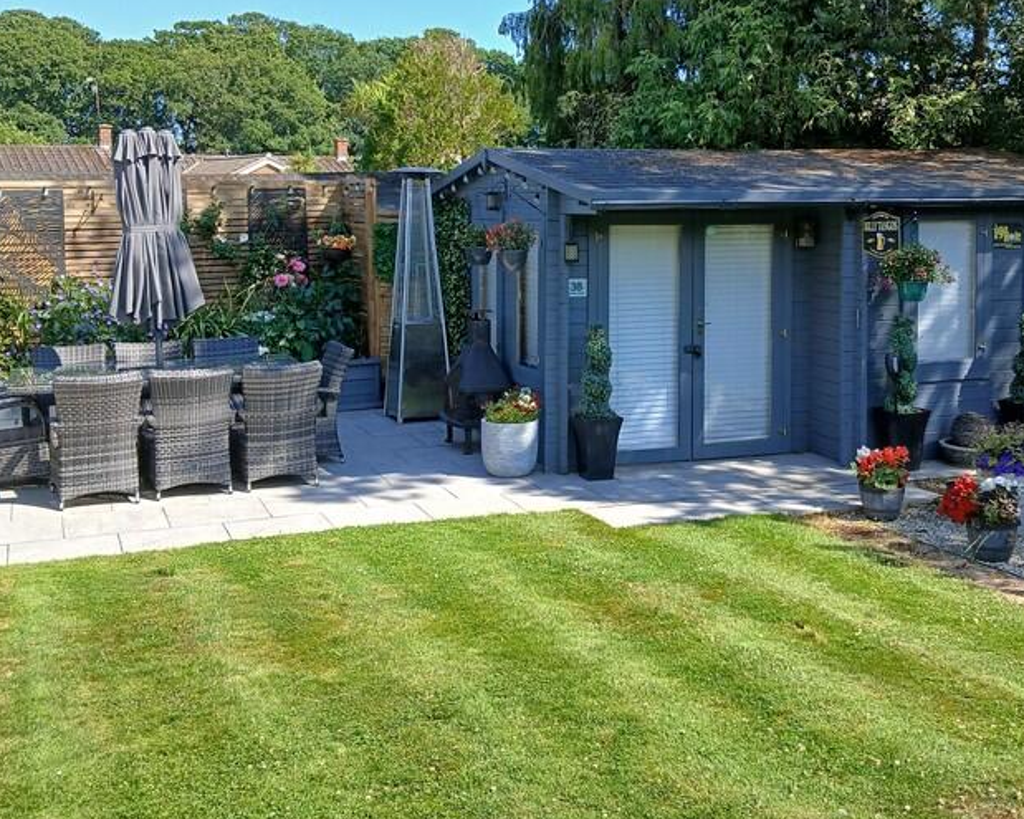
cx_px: 592
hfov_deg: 43.7
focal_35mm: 42
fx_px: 1273
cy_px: 276
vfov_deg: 35.3
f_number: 1.8
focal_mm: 3.98
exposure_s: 1/323
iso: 20
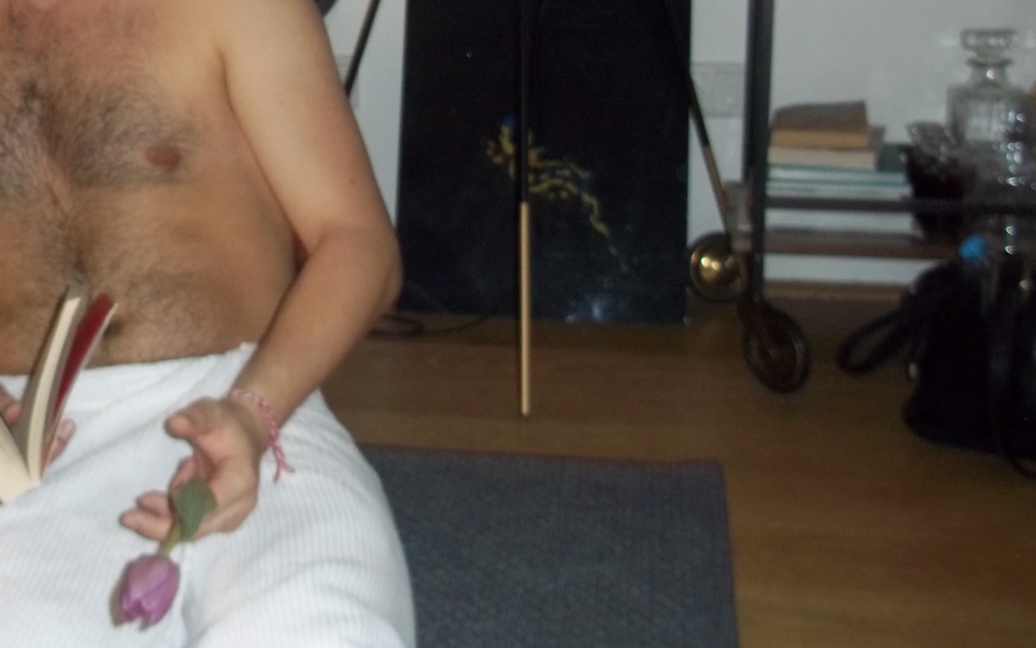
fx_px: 1751
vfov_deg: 20.7
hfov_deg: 32.3
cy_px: 130
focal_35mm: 62
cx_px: 239
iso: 160
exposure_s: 1/30
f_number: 3.1
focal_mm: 6.5
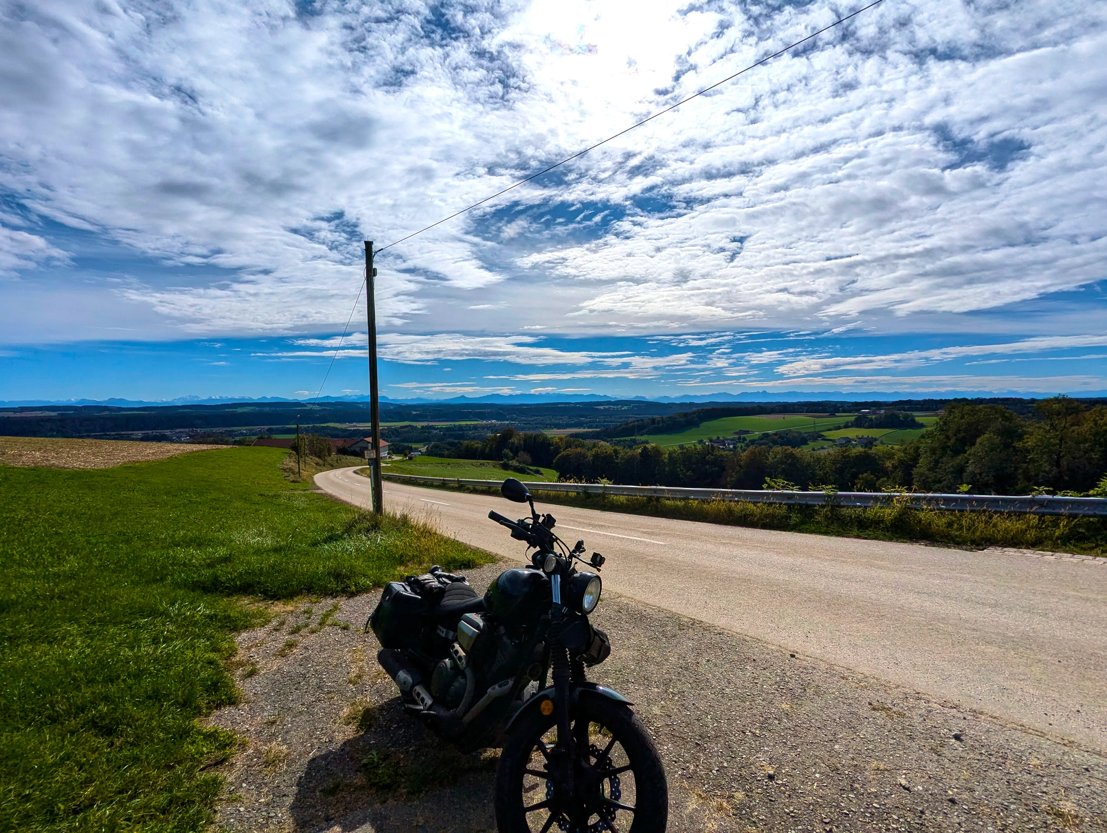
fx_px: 512
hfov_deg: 94.4
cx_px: 554
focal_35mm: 16
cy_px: 416
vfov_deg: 78.2
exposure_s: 1/11628
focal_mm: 2.35
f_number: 2.2
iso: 55
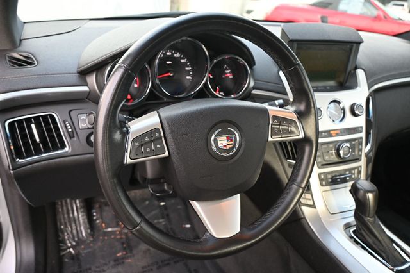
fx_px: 316
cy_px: 136
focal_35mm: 28
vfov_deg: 46.7
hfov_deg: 66.0
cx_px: 205
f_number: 3.8
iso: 720
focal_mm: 18.5
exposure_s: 1/125
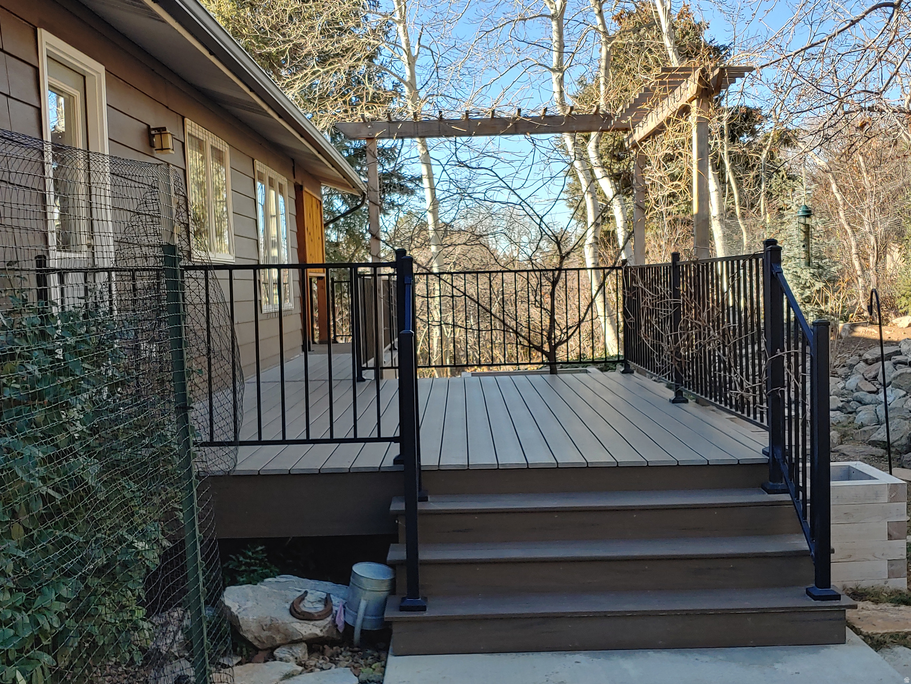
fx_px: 974
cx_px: 456
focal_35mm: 37
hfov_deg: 50.1
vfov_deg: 38.7
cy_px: 342
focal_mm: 4.23
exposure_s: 1/602
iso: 50
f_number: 1.5
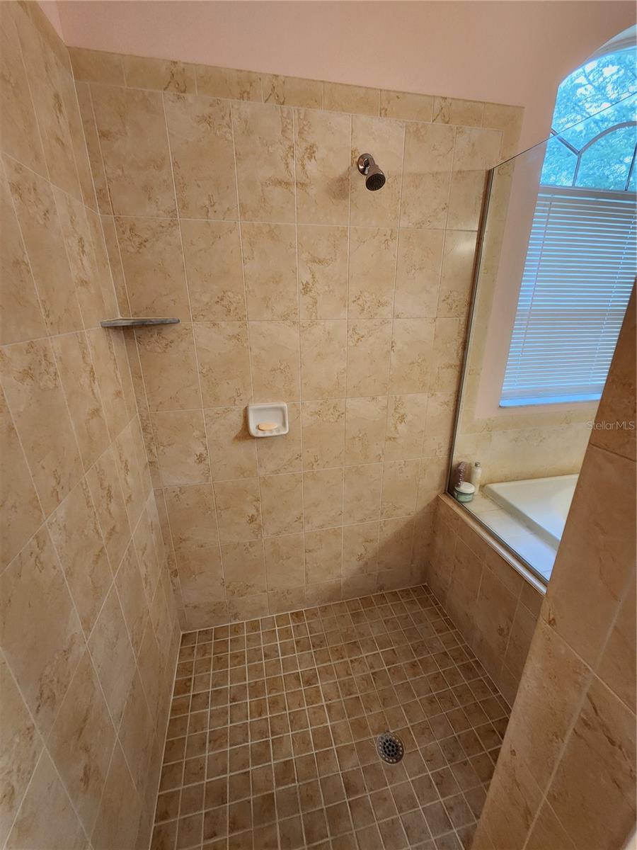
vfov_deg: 106.2
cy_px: 425
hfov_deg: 89.9
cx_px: 318
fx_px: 319
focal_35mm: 13
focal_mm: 2.2
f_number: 2.2
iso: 250
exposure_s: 1/60
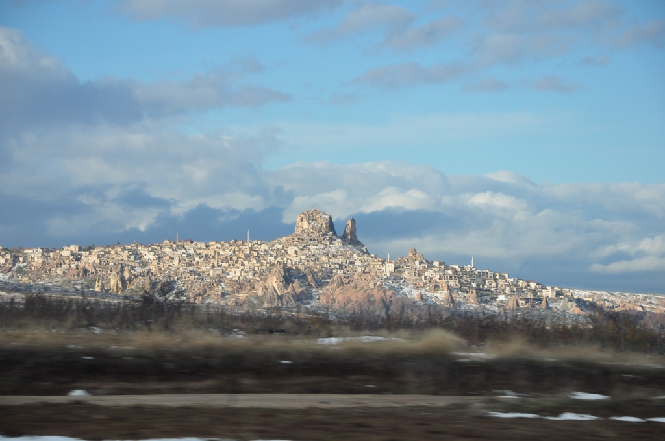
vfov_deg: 8.7
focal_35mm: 158
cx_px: 332
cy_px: 220
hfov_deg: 13.1
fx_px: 2906
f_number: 9
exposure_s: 1/100
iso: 200
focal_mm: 105
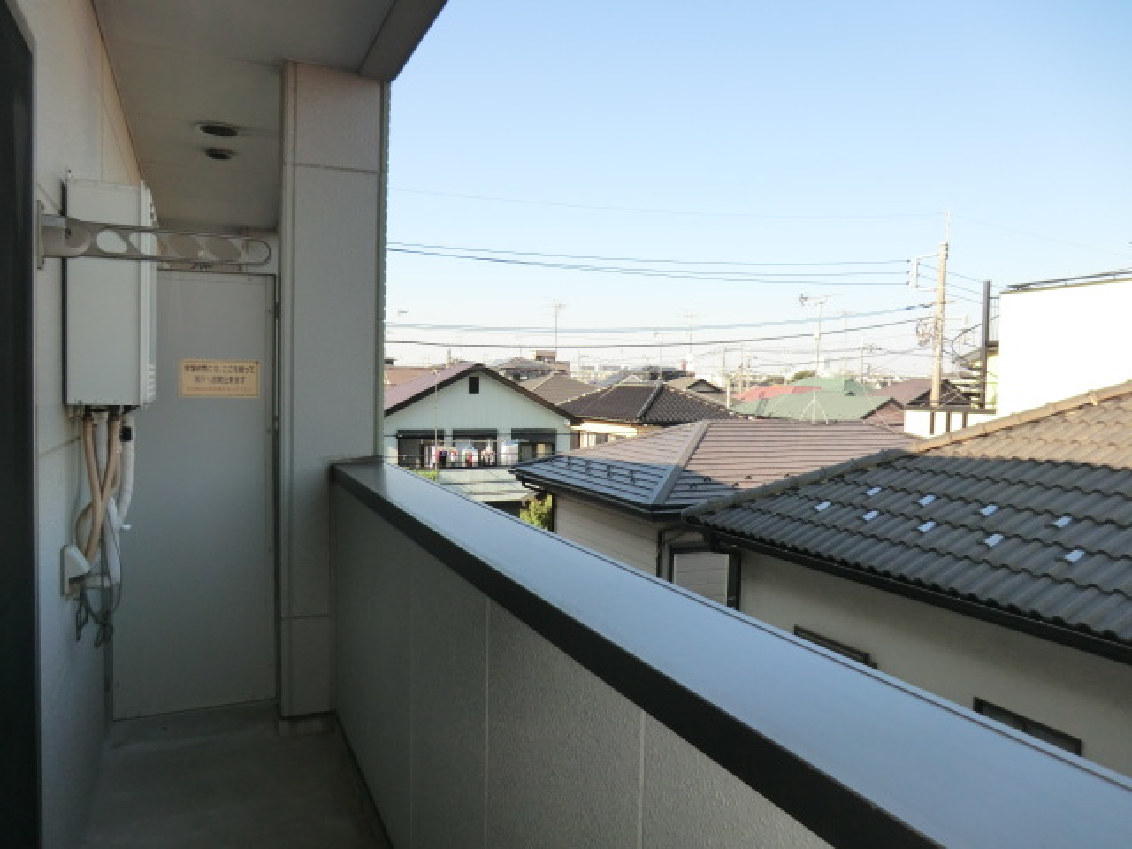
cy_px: 424
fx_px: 785
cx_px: 566
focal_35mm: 24
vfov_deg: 56.8
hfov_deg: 71.6
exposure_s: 1/400
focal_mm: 4.3
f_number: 3.2
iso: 80
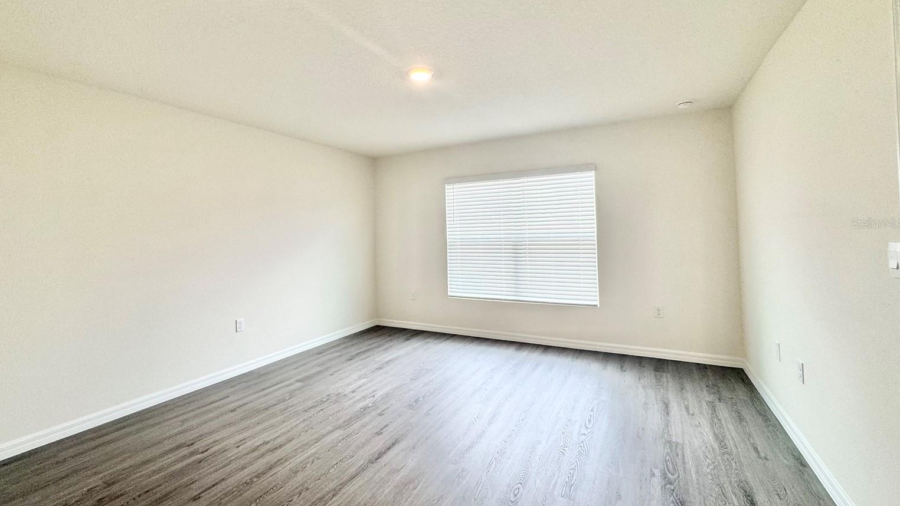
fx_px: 382
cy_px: 223
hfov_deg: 99.3
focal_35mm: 16
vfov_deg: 66.9
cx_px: 435
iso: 80
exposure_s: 1/120
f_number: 2.2
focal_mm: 2.22
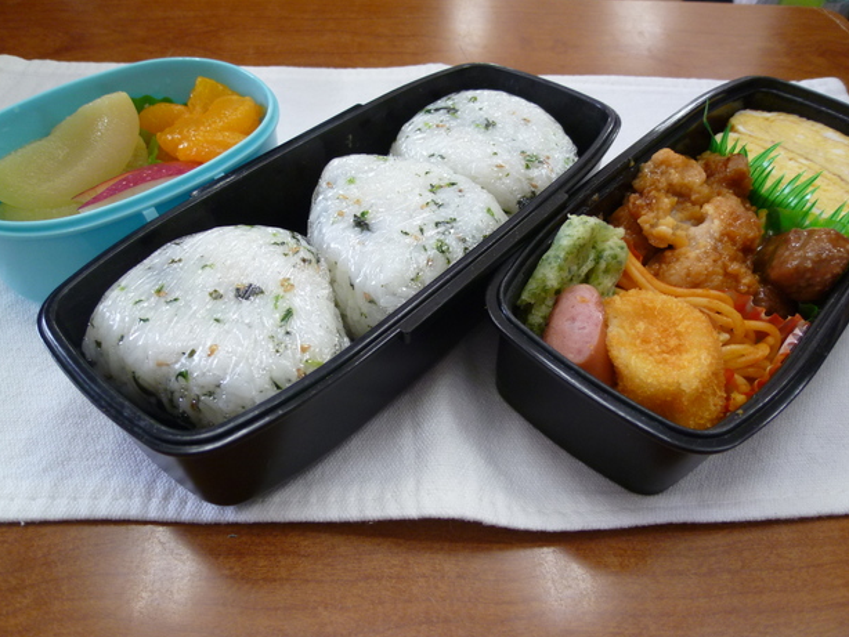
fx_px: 613
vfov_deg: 54.9
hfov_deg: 69.4
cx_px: 424
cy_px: 325
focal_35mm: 25
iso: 125
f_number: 2.2
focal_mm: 4.3
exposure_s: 1/60
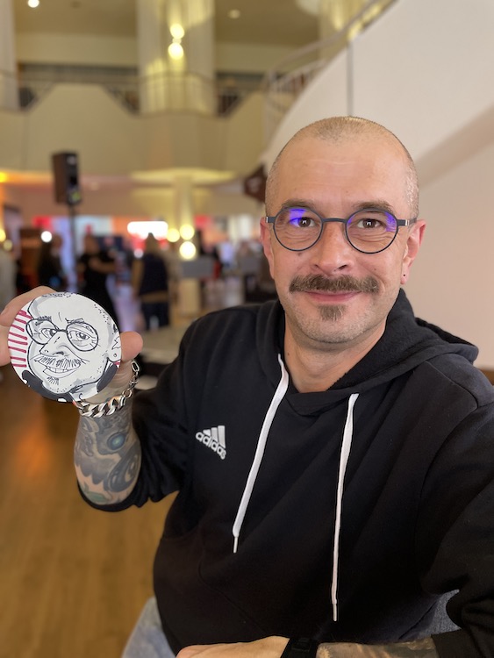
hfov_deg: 53.1
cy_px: 329
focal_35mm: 26
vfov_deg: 67.3
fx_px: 494
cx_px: 247
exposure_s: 1/60
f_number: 1.6
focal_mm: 4.2
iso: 400
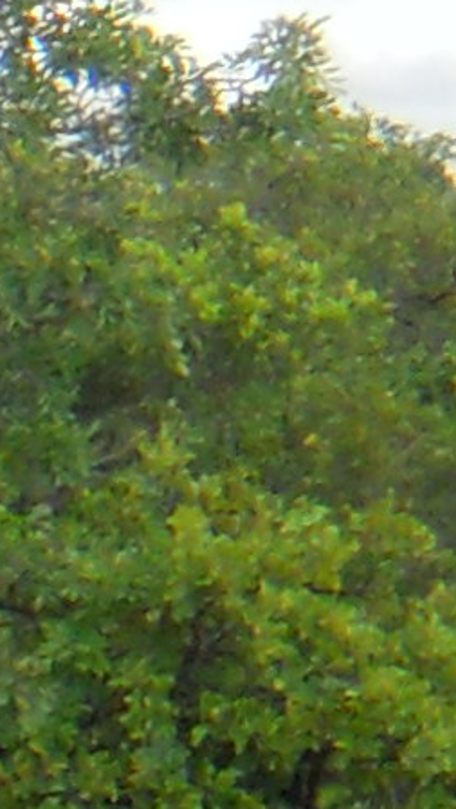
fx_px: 15414
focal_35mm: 718
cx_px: -2359
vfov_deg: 2.9
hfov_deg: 1.6
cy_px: 2667
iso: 125
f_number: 4.4
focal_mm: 13.2
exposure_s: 1/250
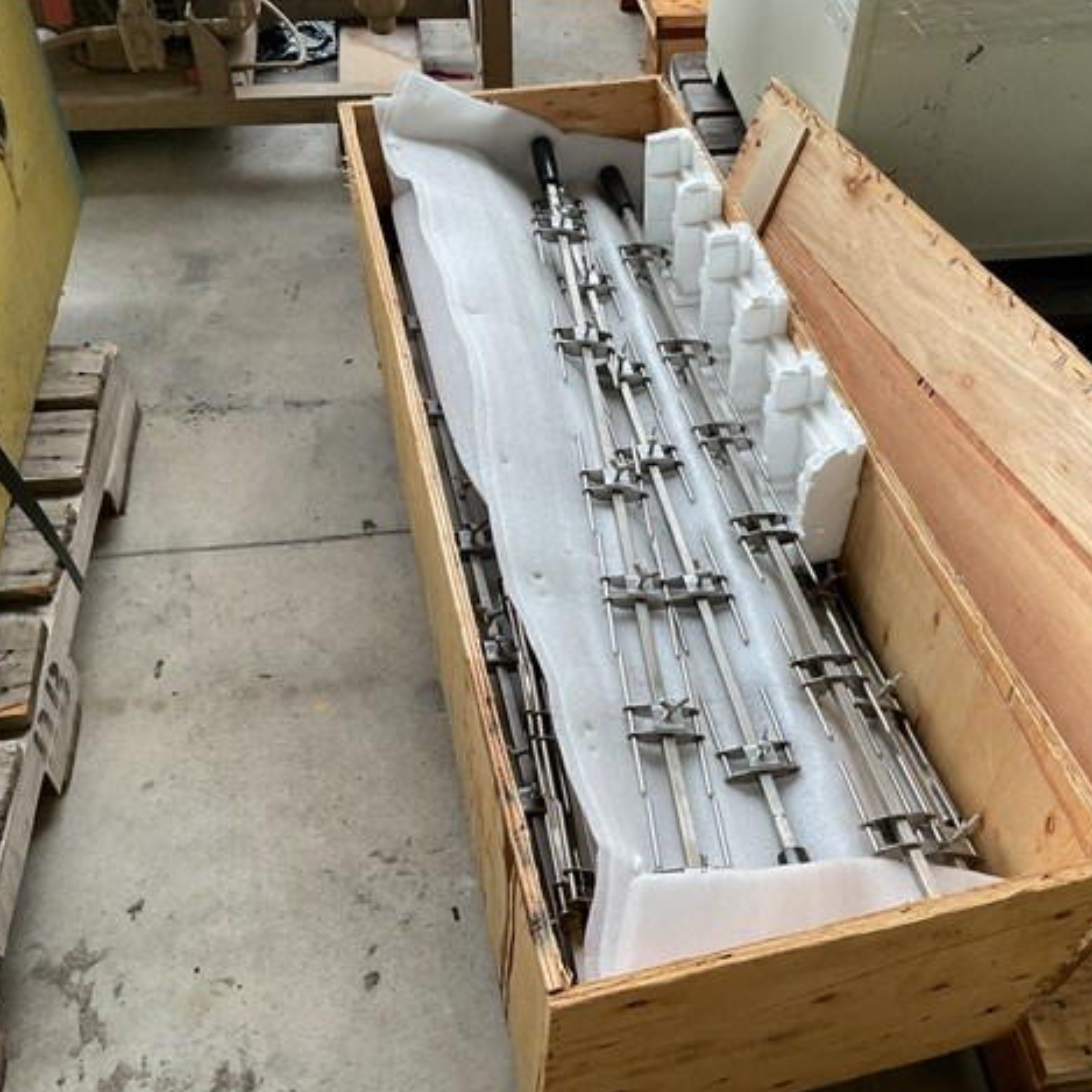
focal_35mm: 35
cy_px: 538
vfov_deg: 47.2
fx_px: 1249
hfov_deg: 47.0
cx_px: 638
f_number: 1.8
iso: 40
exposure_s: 1/120
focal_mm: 3
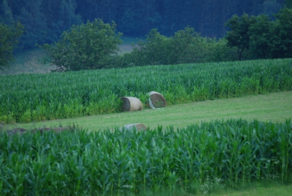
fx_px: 2436
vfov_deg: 4.6
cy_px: 98
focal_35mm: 300
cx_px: 146
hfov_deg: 6.9
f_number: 5.6
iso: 100
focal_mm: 200
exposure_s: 1/40
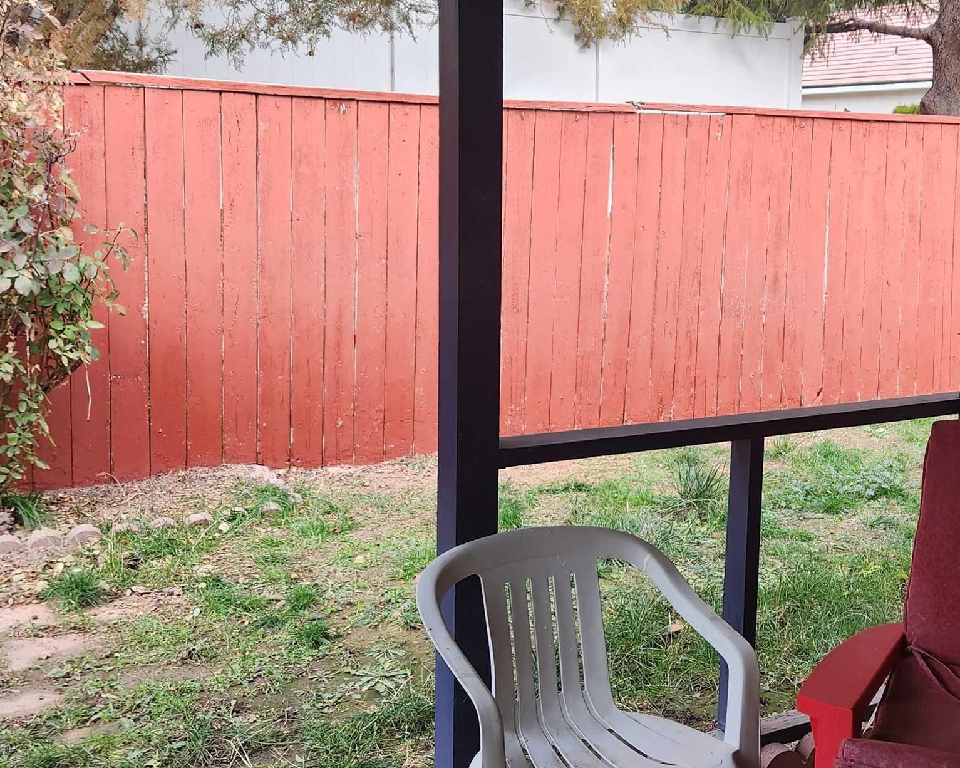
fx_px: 1278
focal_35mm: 45
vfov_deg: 33.4
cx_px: 667
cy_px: 370
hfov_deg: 40.5
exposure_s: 1/180
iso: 100
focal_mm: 5.4
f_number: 1.8
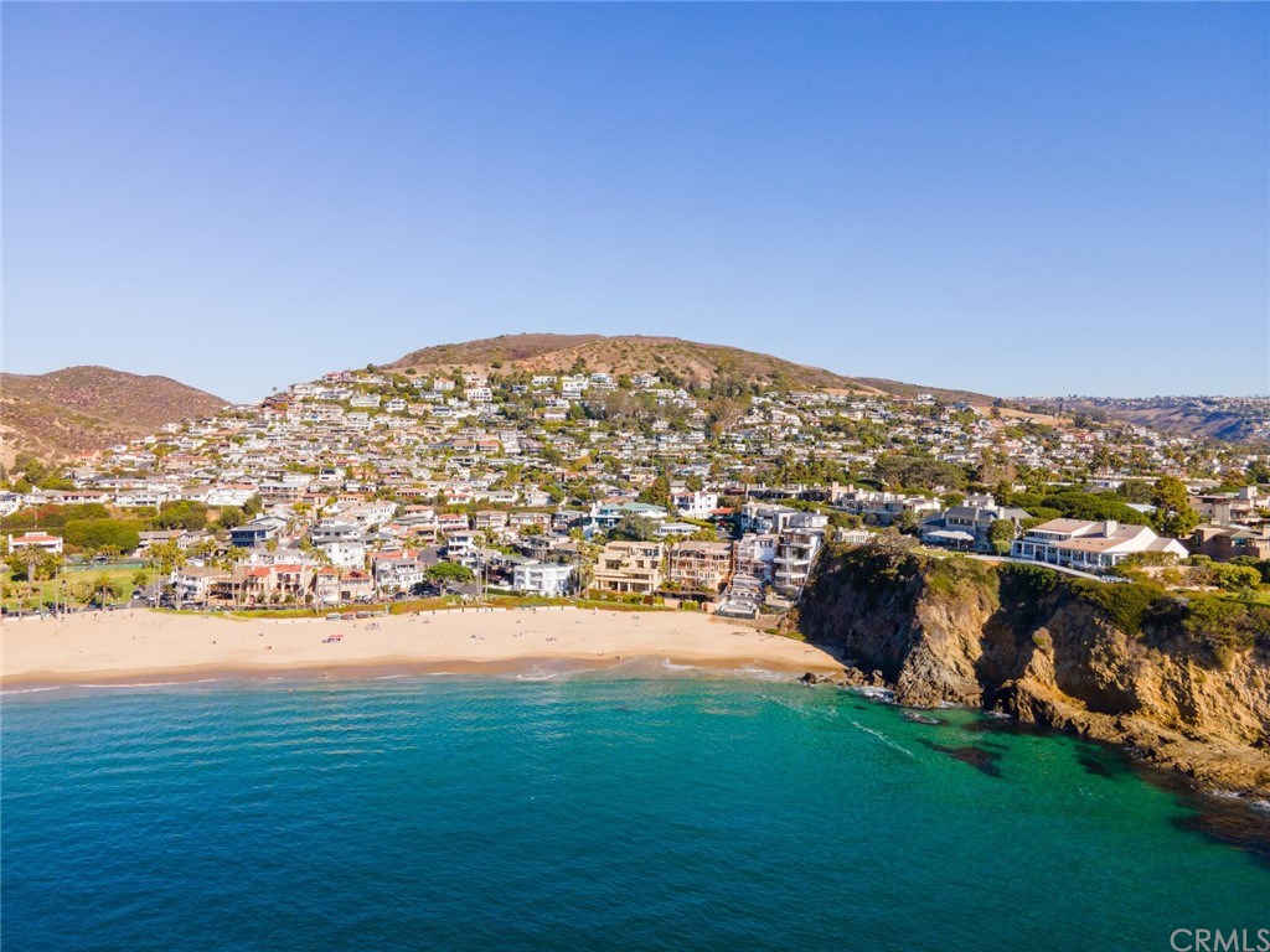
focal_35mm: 24
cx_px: 635
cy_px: 476
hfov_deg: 71.6
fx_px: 881
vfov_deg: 56.8
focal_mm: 4.5
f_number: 2.8
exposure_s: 1/640
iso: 100
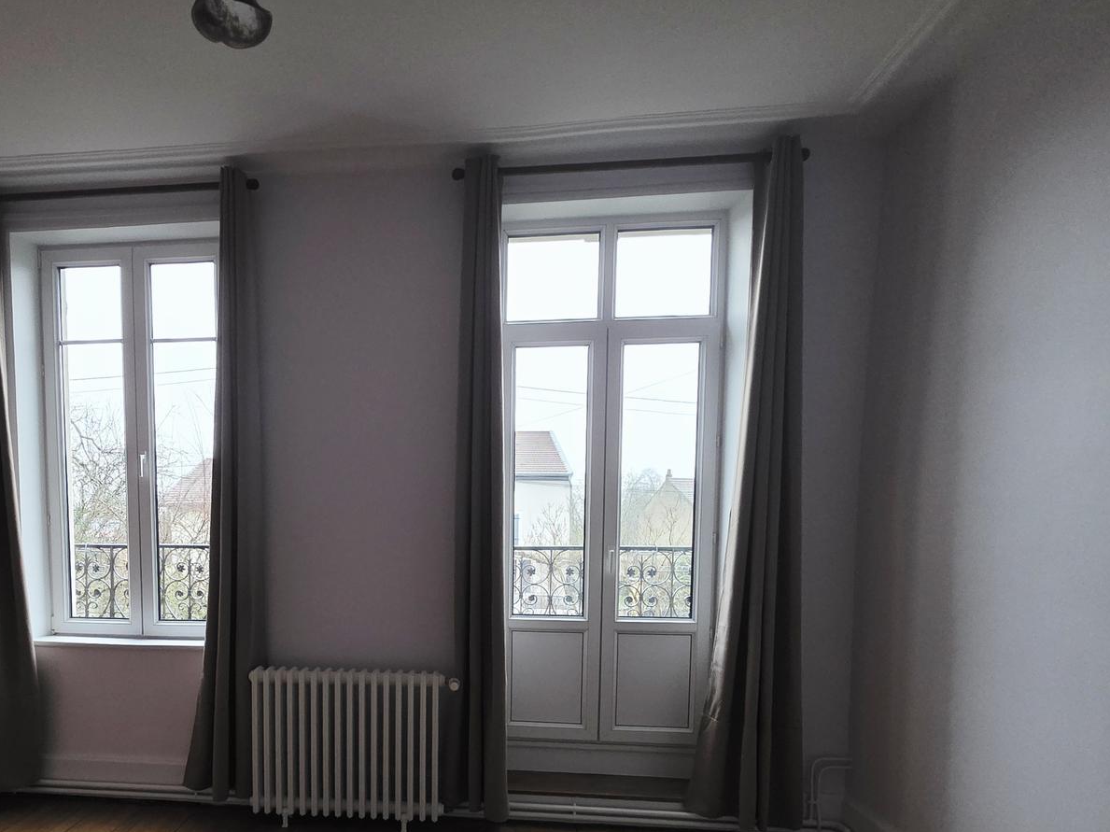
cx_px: 382
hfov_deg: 76.8
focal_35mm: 21
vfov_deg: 61.6
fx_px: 673
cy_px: 566
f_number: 1.9
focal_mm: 2.2
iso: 640
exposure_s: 1/50
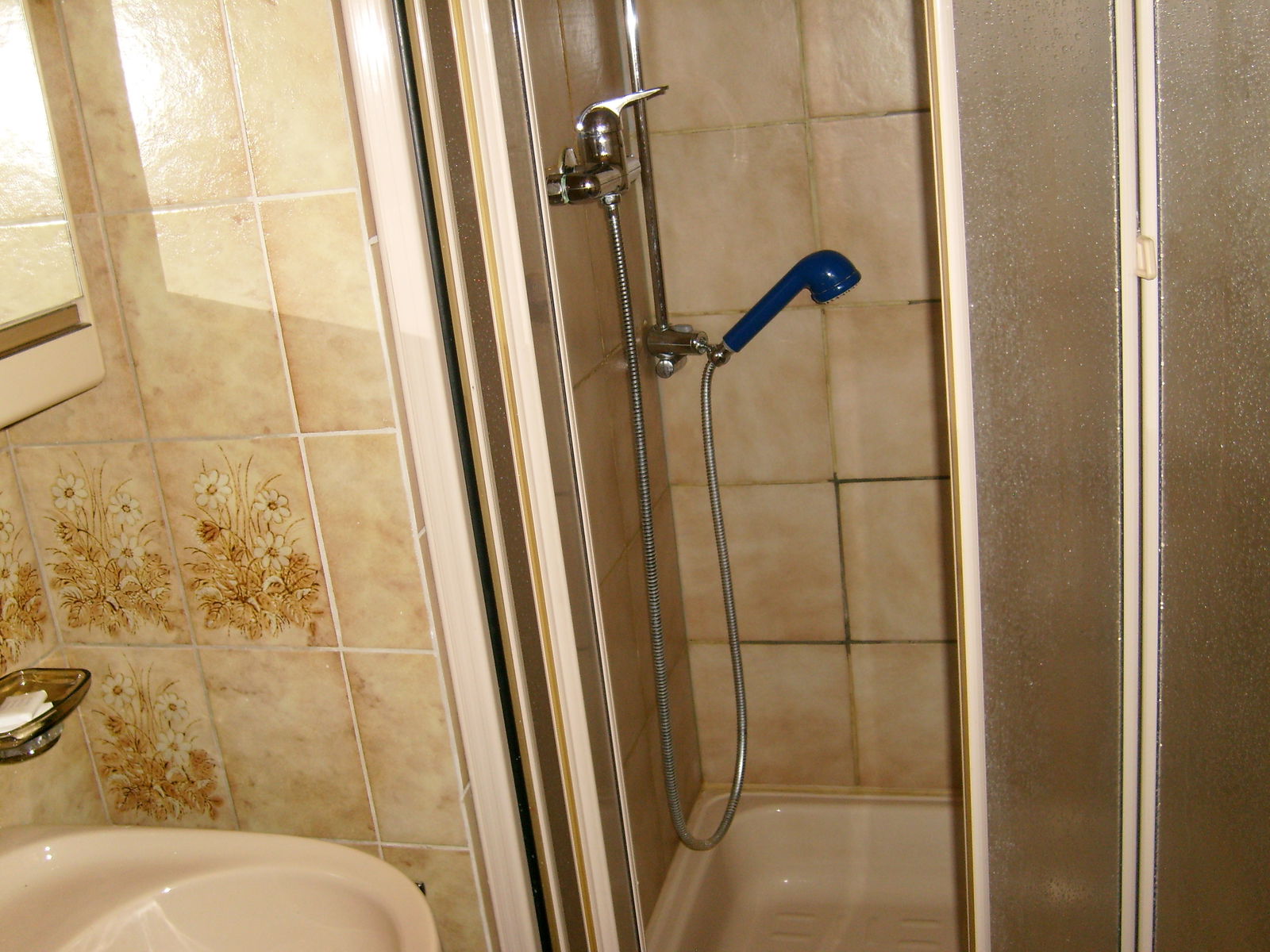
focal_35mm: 35
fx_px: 1284
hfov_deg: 52.6
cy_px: 476
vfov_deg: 40.7
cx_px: 635
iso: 100
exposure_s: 1/45
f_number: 2.8
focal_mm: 5.8
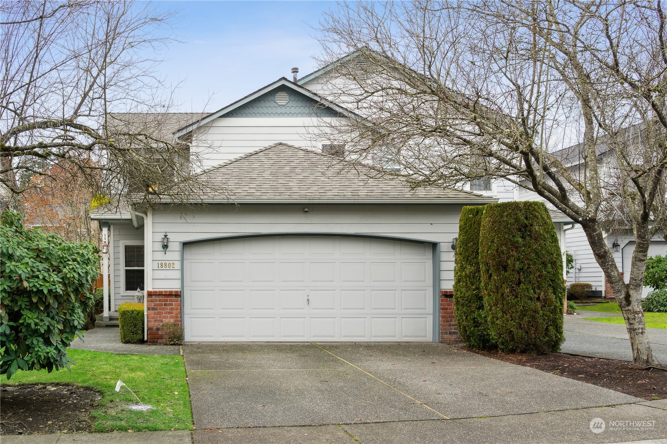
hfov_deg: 53.1
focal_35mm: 36
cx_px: 334
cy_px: 222
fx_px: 667
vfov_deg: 36.9
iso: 200
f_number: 8
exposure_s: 1/320
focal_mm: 36
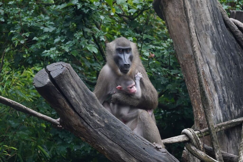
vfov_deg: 10.8
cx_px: 122
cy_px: 81
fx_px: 861
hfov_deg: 16.1
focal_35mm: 128
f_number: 5
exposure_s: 1/400
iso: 1000
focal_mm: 85
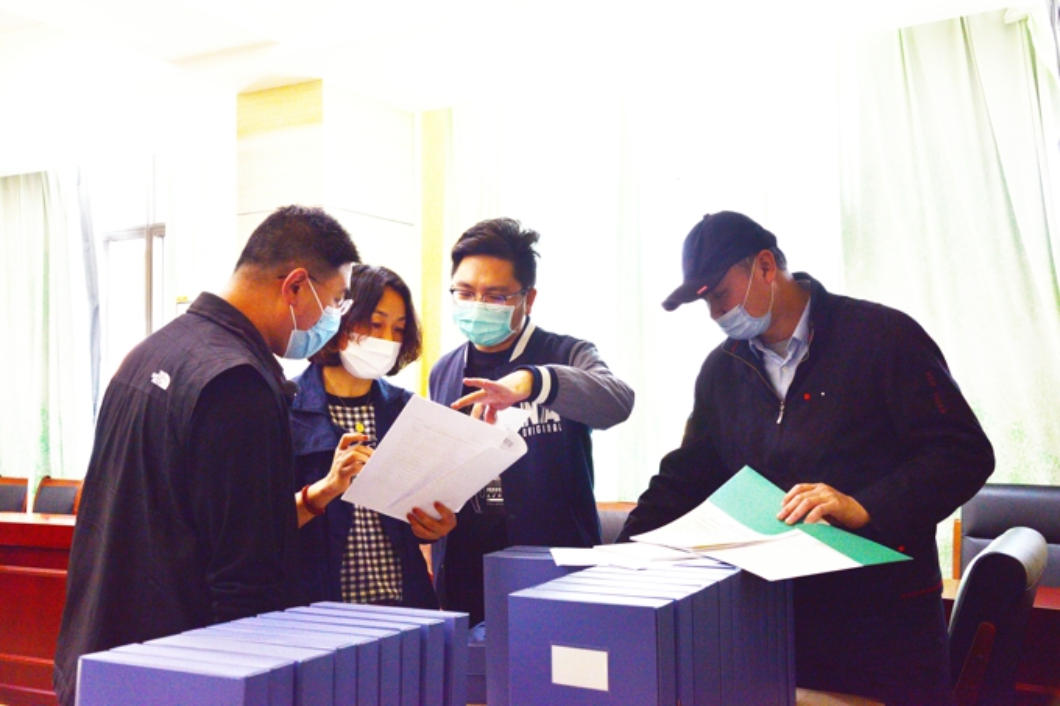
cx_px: 530
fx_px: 1119
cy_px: 353
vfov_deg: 35.0
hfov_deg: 50.7
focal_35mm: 38
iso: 1600
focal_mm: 38
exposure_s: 1/200
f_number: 7.1
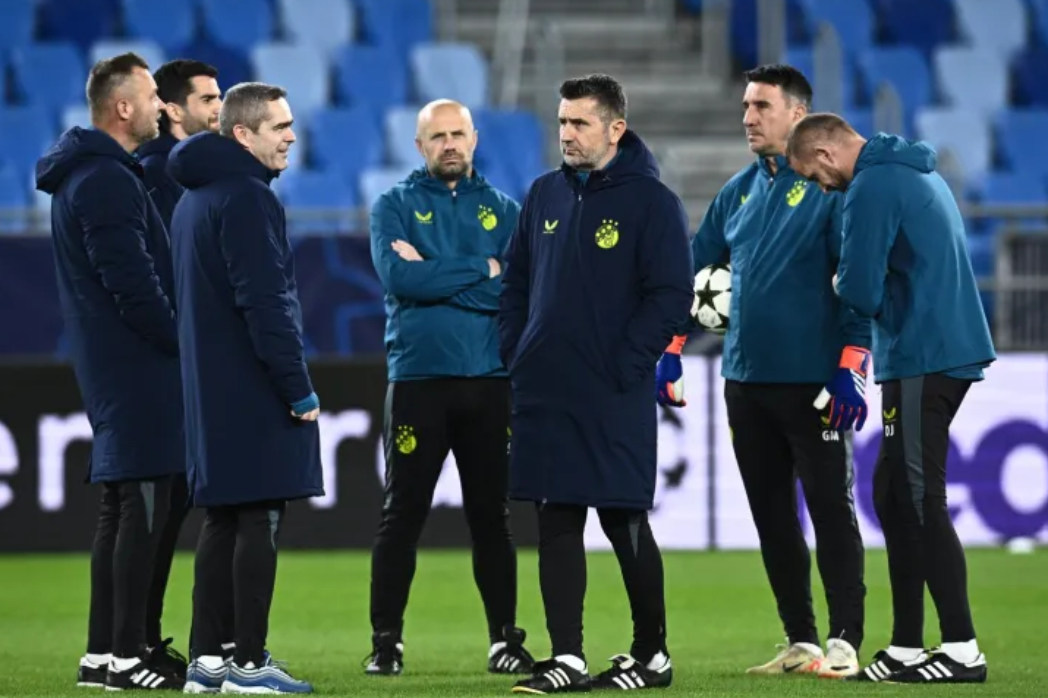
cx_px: 525
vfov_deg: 3.2
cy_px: 364
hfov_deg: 4.9
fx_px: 12366
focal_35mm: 425
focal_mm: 400
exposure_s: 1/1250
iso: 2500
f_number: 4
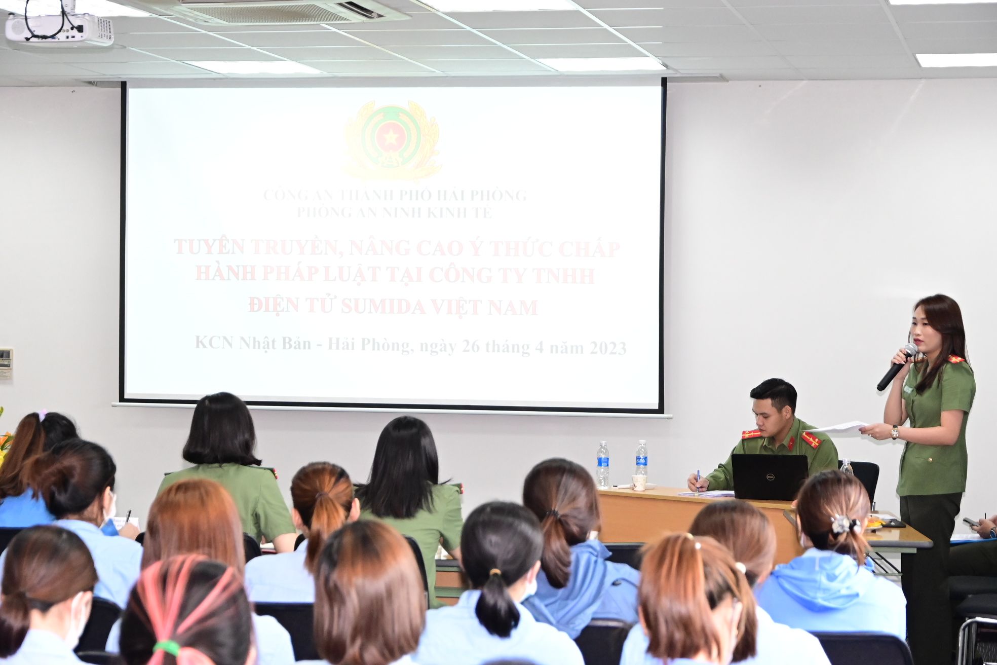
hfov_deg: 26.0
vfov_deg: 17.5
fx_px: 2160
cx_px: 498
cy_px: 332
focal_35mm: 78
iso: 3200
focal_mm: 52
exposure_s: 1/200
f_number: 5.6
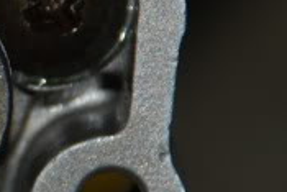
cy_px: 112
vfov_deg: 1.2
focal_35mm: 1182
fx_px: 9430
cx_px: -257
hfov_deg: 1.7
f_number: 5.6
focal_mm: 135
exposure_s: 1/125
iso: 100
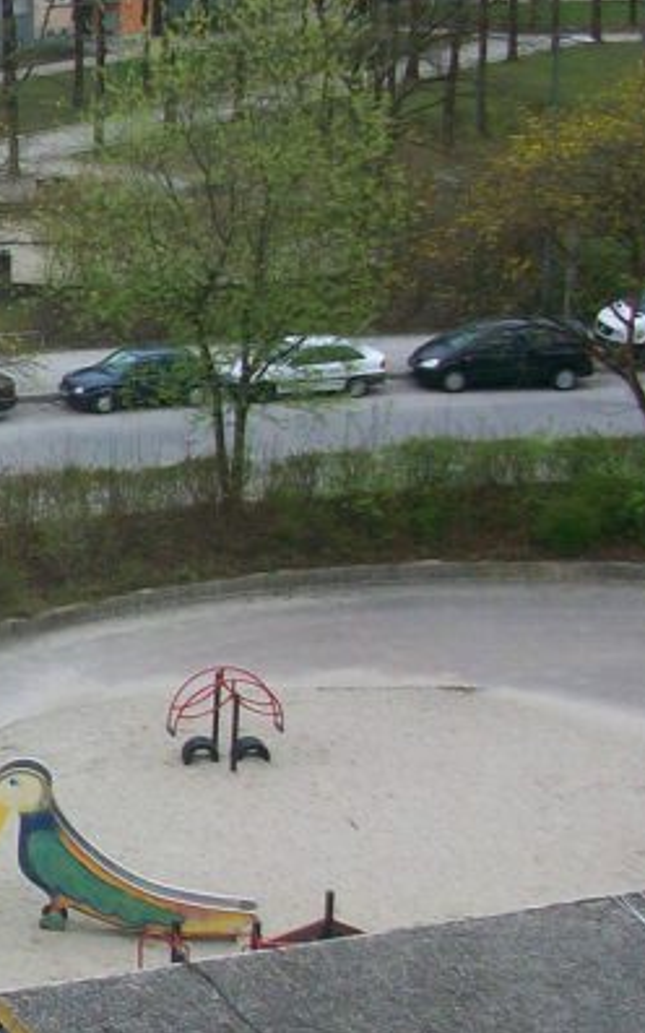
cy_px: 372
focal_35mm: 93
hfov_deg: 12.8
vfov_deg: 22.3
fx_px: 2617
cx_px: -523
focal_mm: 5.7
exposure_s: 1/357
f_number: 2.8
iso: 80
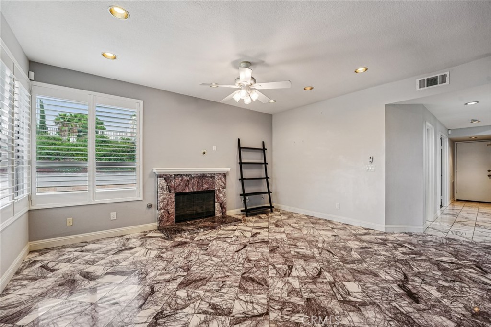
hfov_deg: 104.2
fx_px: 191
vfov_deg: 81.2
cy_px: 164
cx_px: 246
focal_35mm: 14
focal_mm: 14
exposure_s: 1/30
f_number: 8
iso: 400
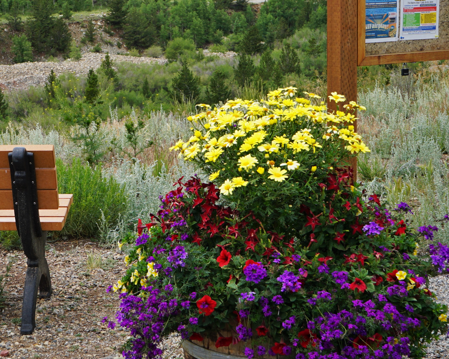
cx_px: 126
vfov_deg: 18.2
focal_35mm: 84
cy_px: 91
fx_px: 1116
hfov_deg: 22.6
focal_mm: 37
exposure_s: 1/100
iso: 100
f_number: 9
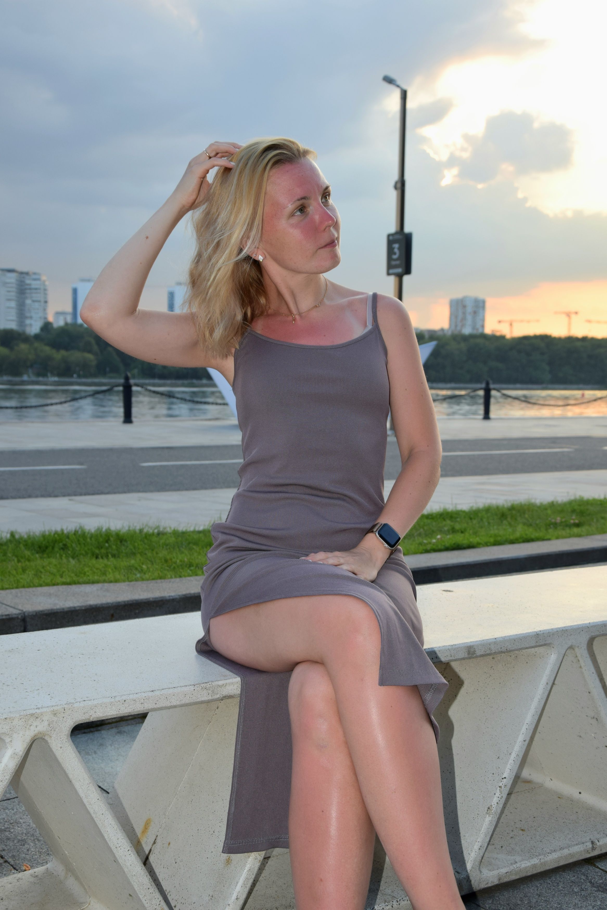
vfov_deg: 41.1
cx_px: 304
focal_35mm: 48
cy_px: 455
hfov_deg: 28.1
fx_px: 1214
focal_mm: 32
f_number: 5.6
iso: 125
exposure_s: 1/125
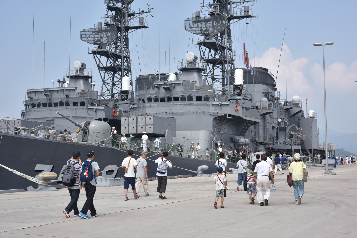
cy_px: 119
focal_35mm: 55
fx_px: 546
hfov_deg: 36.2
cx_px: 178
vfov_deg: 24.6
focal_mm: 55
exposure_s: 1/400
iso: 200
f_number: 11
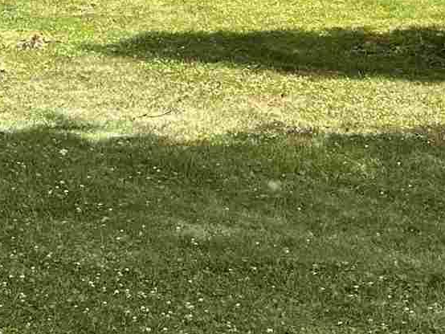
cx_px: -47
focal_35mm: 133
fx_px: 1710
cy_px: -8
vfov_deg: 11.0
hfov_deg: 14.5
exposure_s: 1/1393
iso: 80
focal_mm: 6.86
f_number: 1.78
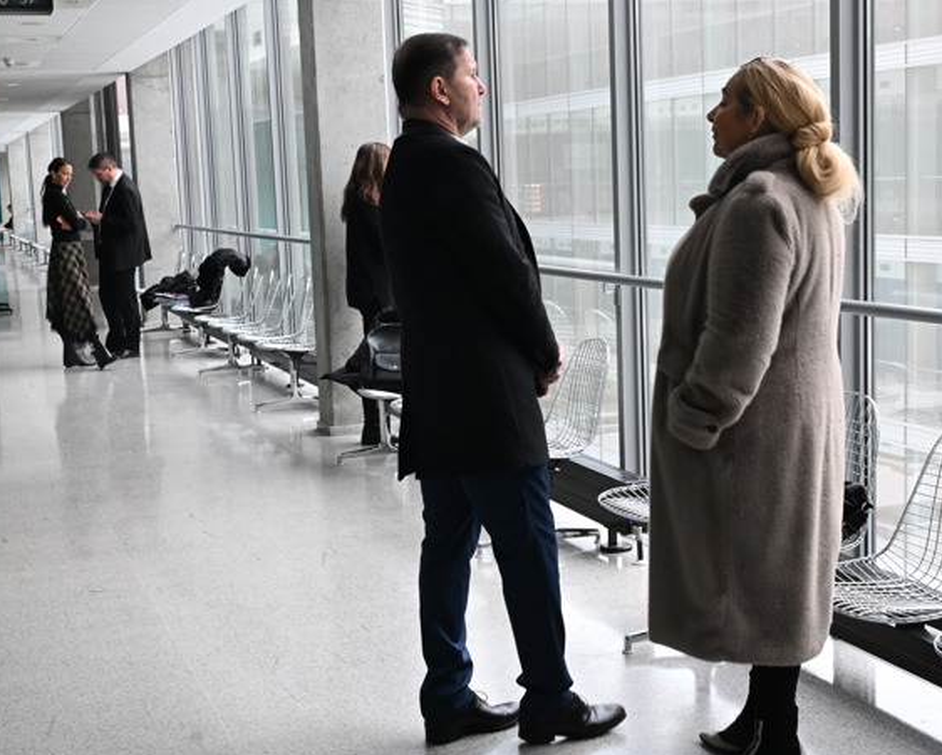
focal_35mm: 53
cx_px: 453
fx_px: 1478
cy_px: 383
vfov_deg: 28.6
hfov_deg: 35.3
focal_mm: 31
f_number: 9
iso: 2000
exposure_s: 1/60
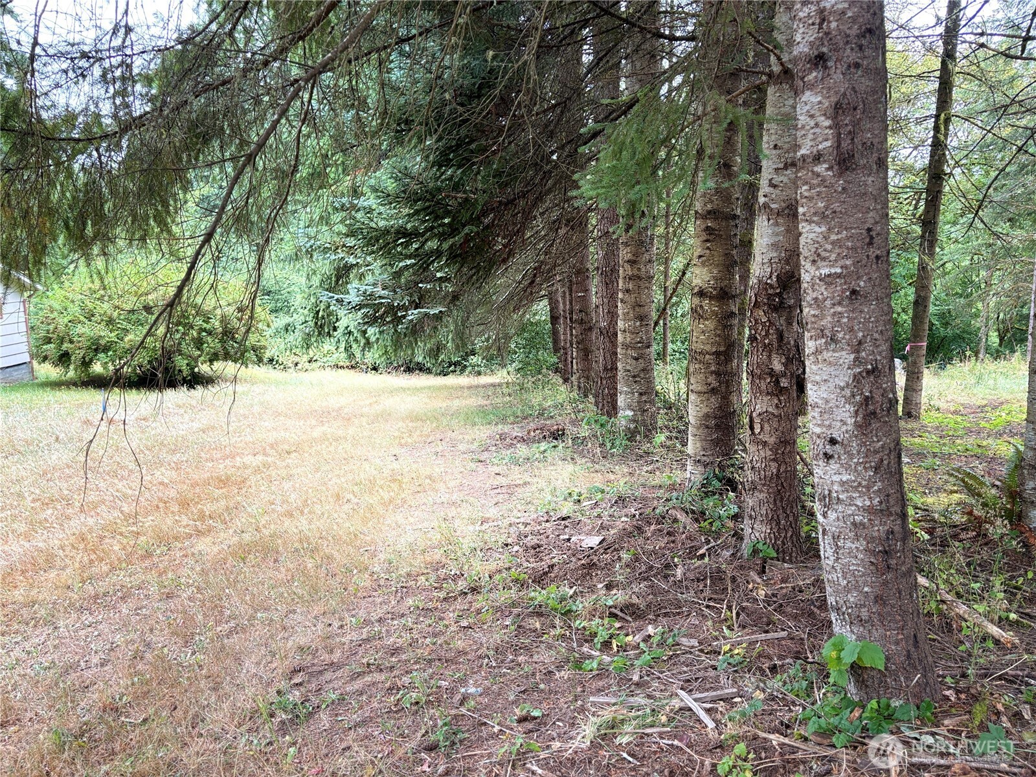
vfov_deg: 53.1
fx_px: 778
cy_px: 388
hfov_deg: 67.3
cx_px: 518
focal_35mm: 26
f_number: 1.6
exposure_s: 1/121
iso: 80
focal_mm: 5.96
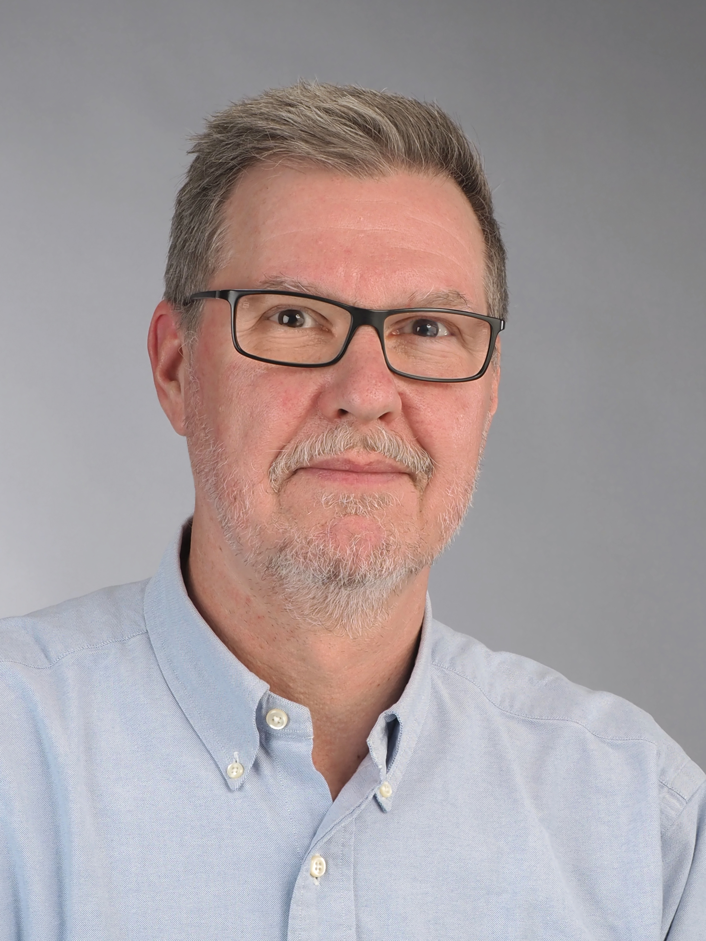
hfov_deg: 18.0
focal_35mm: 82
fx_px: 2230
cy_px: 470
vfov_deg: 23.8
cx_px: 353
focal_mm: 41
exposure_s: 1/100
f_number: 9
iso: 64
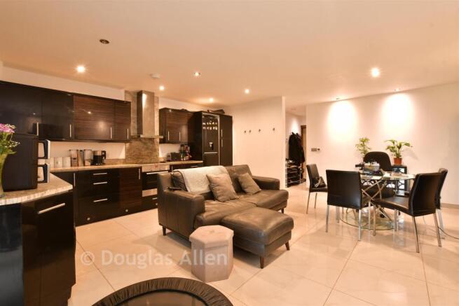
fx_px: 191
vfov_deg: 77.4
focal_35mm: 15
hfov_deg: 100.4
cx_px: 230
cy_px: 153
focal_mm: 10
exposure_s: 2
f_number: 8
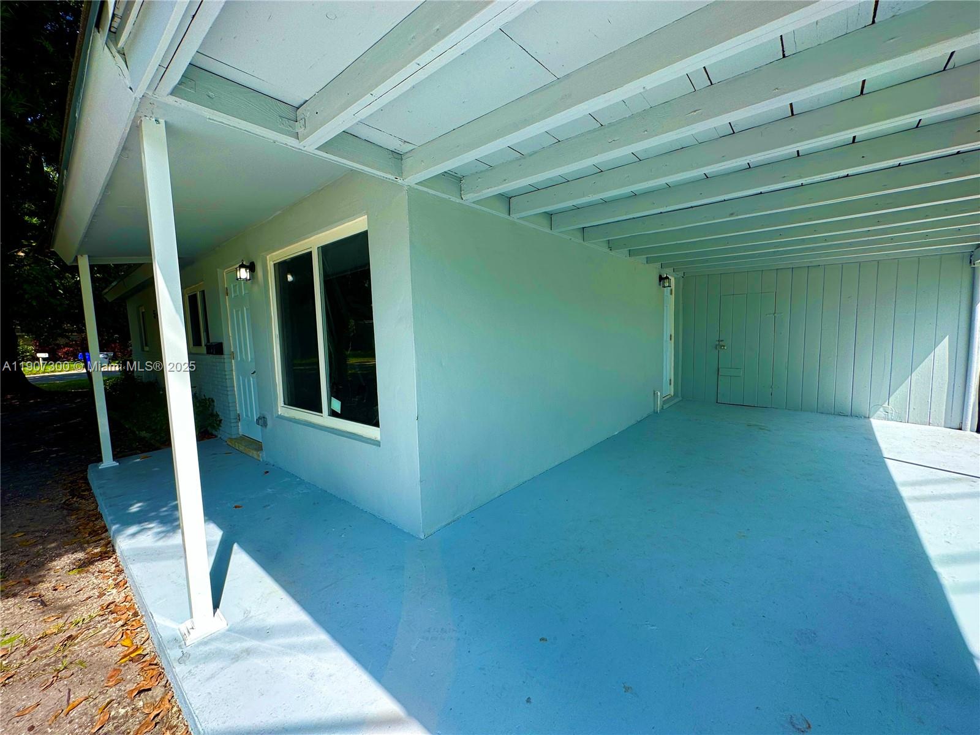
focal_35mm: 14
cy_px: 368
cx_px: 490
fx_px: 396
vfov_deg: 85.7
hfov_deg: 102.1
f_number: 2.2
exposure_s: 1/725
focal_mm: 2.22
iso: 40
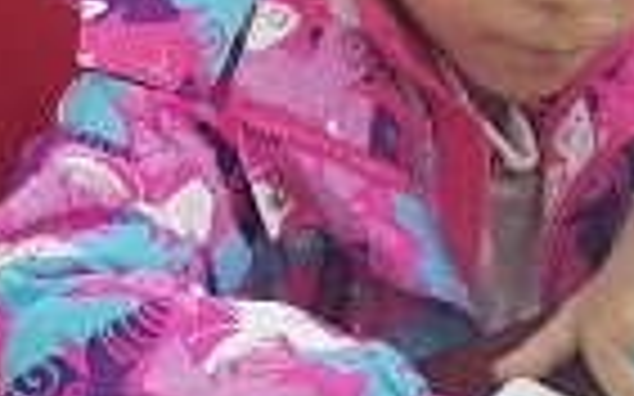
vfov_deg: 10.7
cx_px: 594
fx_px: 2107
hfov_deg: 16.8
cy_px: 54
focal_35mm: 122
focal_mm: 5.3
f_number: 1.8
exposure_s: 1/33.3
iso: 320
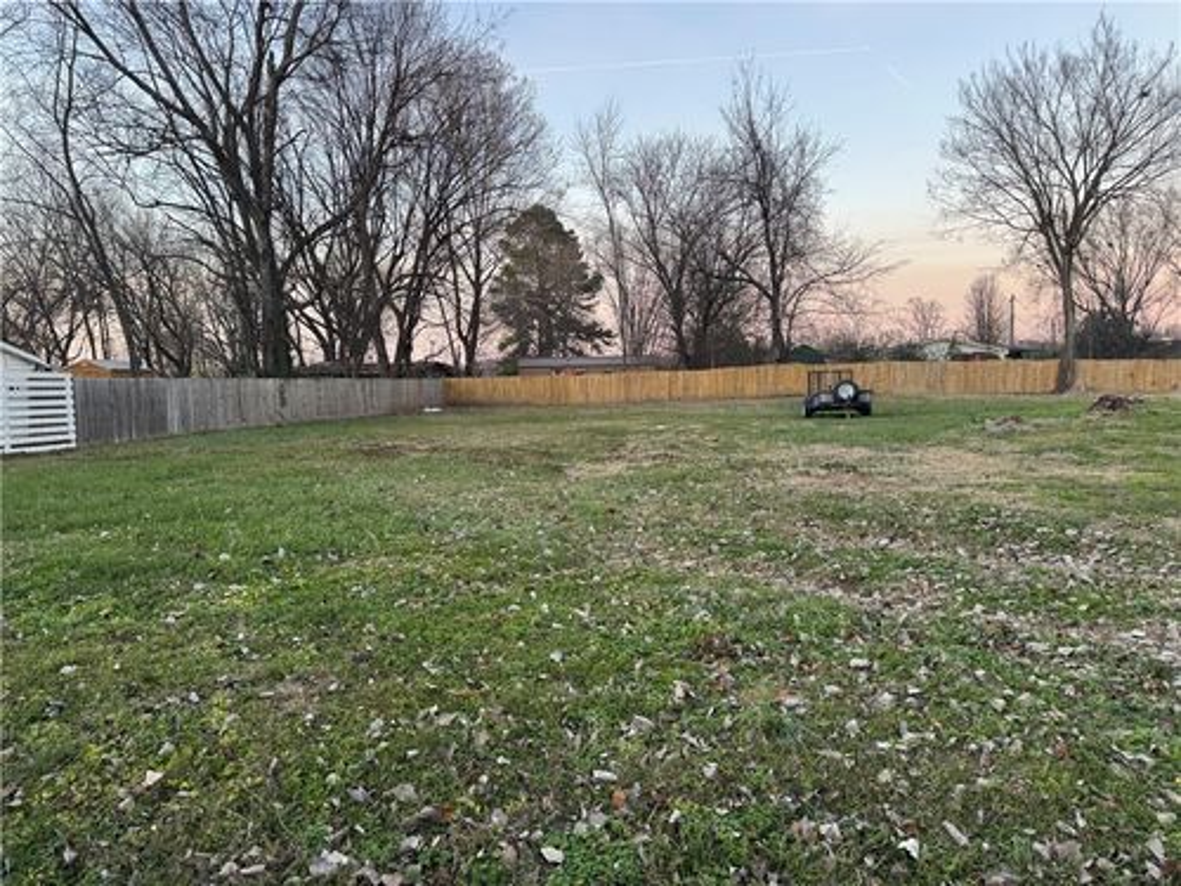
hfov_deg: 71.6
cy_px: 443
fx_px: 819
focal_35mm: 24
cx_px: 590
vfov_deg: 56.8
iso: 160
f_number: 1.78
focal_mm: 6.76
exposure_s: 1/121
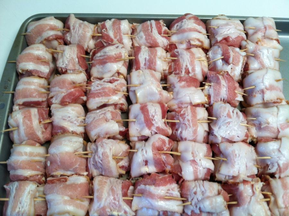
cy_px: 108
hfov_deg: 52.7
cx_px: 144
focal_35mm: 35
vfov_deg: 40.6
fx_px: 292
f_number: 2.8
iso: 80
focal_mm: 3.85
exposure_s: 1/20
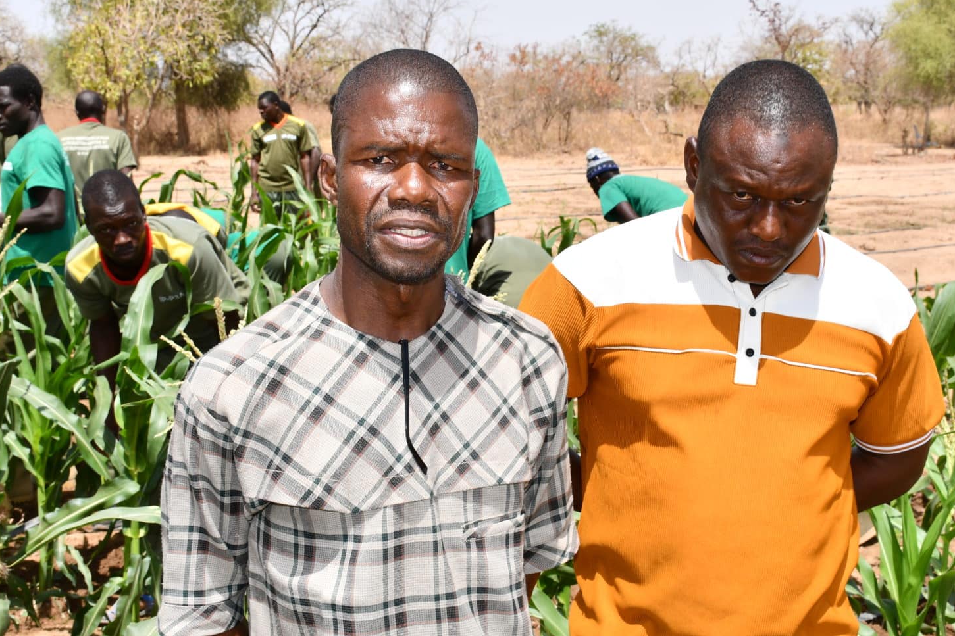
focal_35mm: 48
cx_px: 509
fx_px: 1273
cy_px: 244
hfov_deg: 41.1
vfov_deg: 28.0
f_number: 10
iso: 100
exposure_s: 1/250
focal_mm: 23
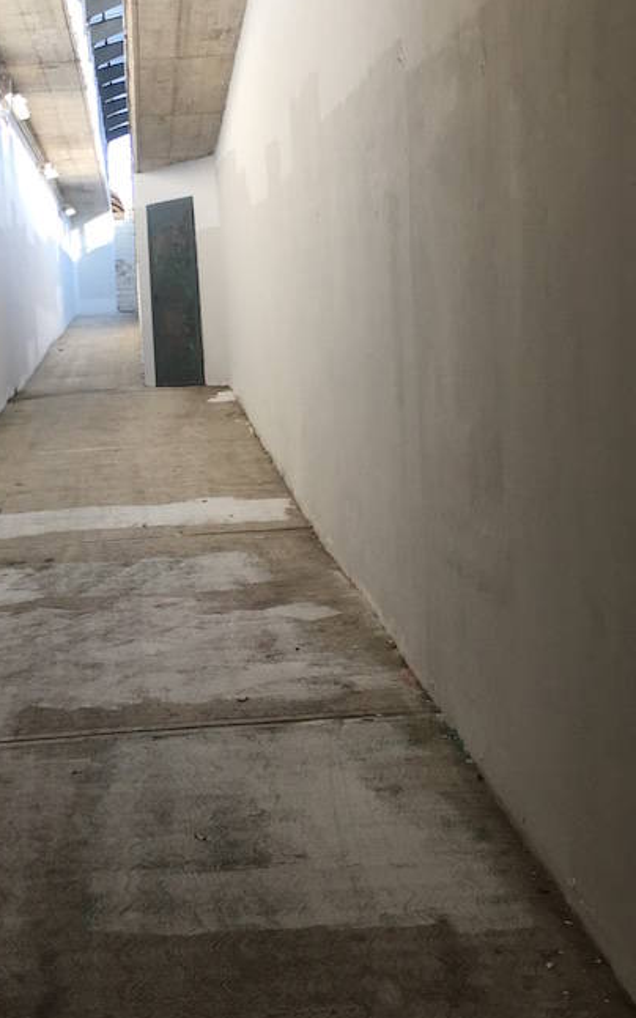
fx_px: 1582
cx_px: 173
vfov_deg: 35.6
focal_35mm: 57
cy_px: 450
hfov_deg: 22.6
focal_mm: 4.15
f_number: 2.2
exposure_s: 1/100
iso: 32
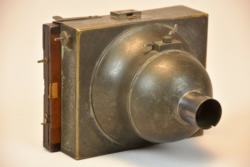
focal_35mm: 158
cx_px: 125
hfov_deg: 13.0
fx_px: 1094
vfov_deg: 8.7
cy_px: 84
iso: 100
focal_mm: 105
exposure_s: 1/4
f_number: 5.6
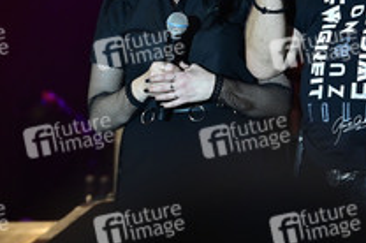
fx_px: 4405
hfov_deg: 4.8
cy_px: 5
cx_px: 268
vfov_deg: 3.2
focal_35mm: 434
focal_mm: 200
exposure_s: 1/640
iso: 3200
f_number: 5
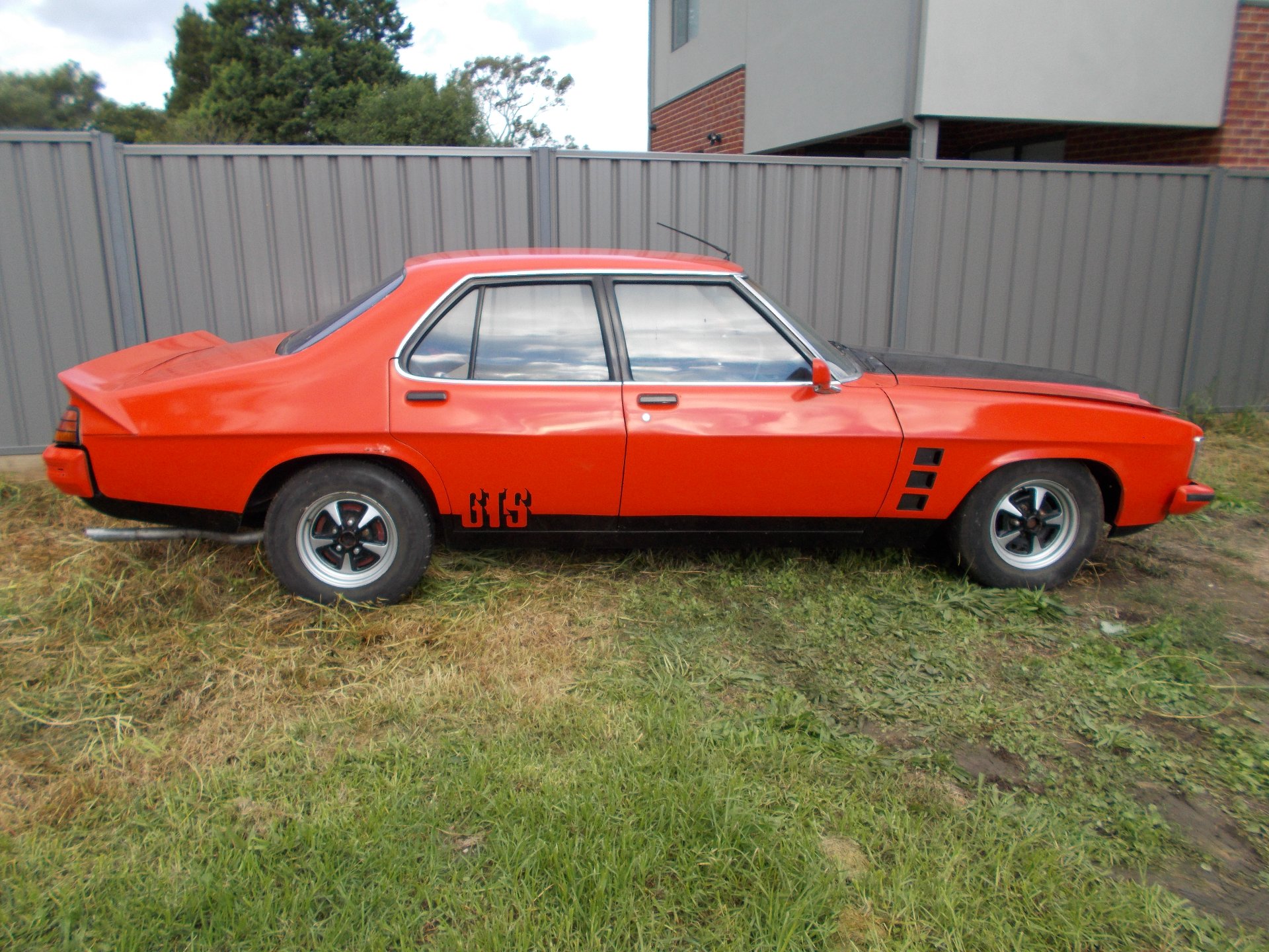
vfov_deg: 53.1
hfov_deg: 67.3
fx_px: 953
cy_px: 476
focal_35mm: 26
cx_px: 634
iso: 80
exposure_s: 1/160
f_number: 3.2
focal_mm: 4.6
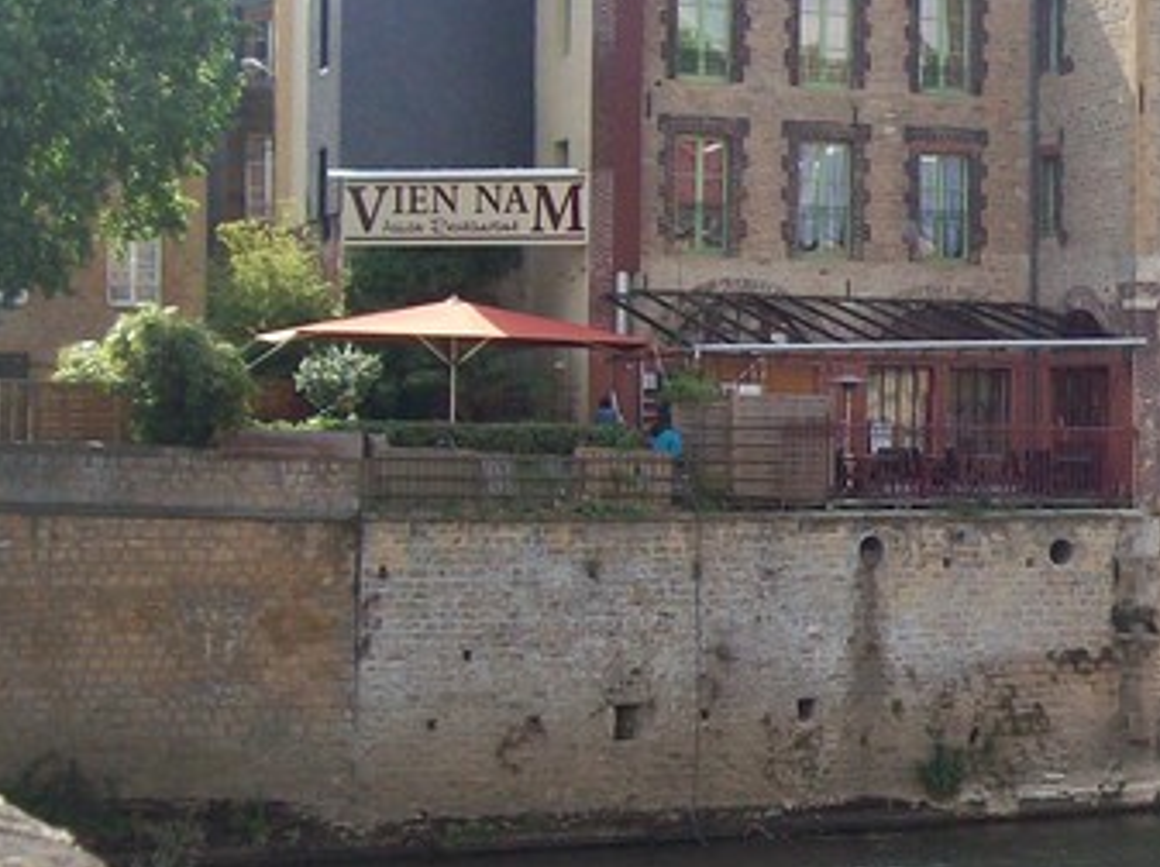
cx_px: 1225
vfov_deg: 16.0
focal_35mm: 92
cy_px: 525
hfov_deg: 20.5
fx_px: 3080
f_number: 4.8
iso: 80
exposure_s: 1/251
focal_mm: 6
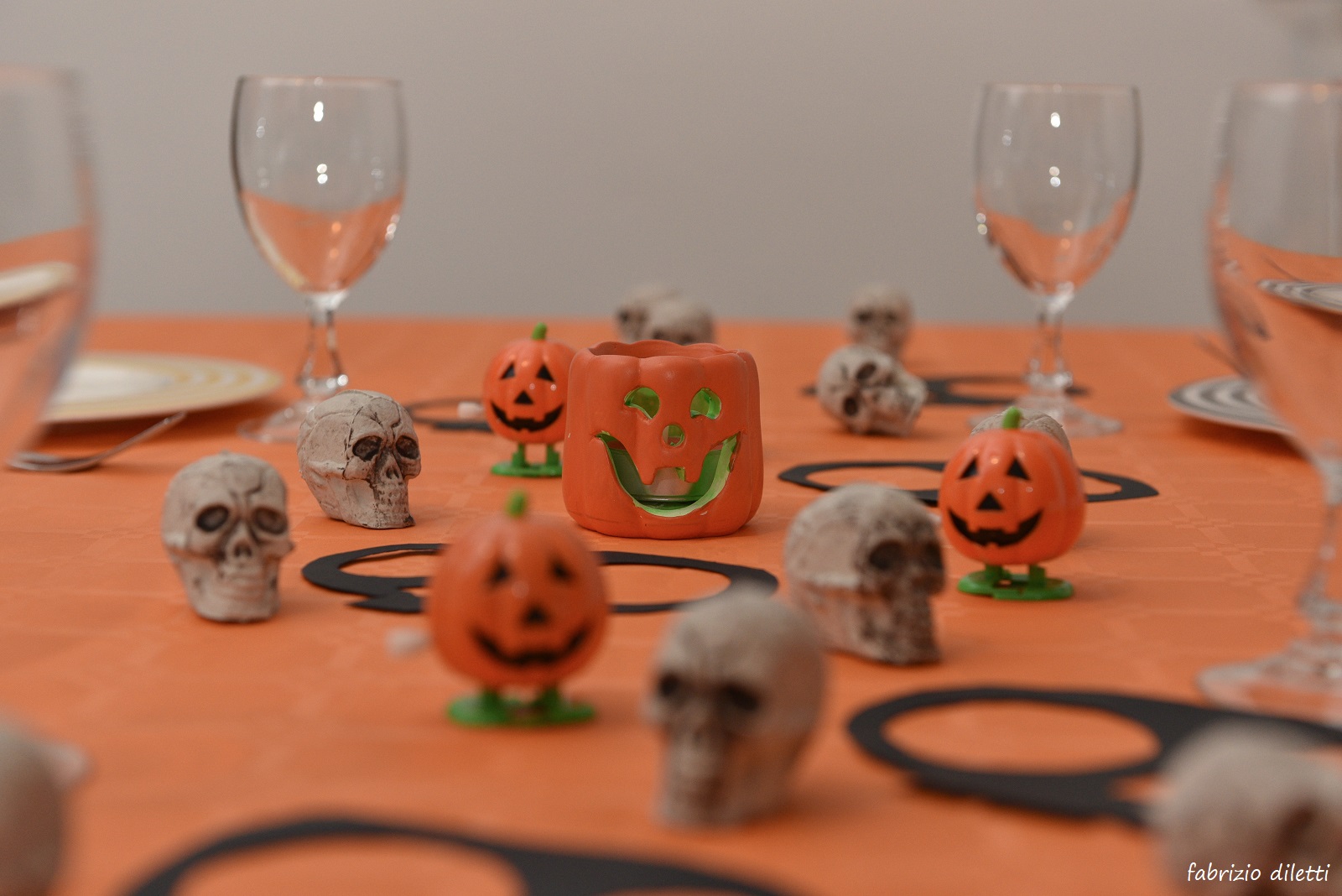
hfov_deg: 28.8
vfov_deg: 19.5
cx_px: 671
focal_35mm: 70
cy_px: 448
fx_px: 2610
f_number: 5.6
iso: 1600
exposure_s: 1/250
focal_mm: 70
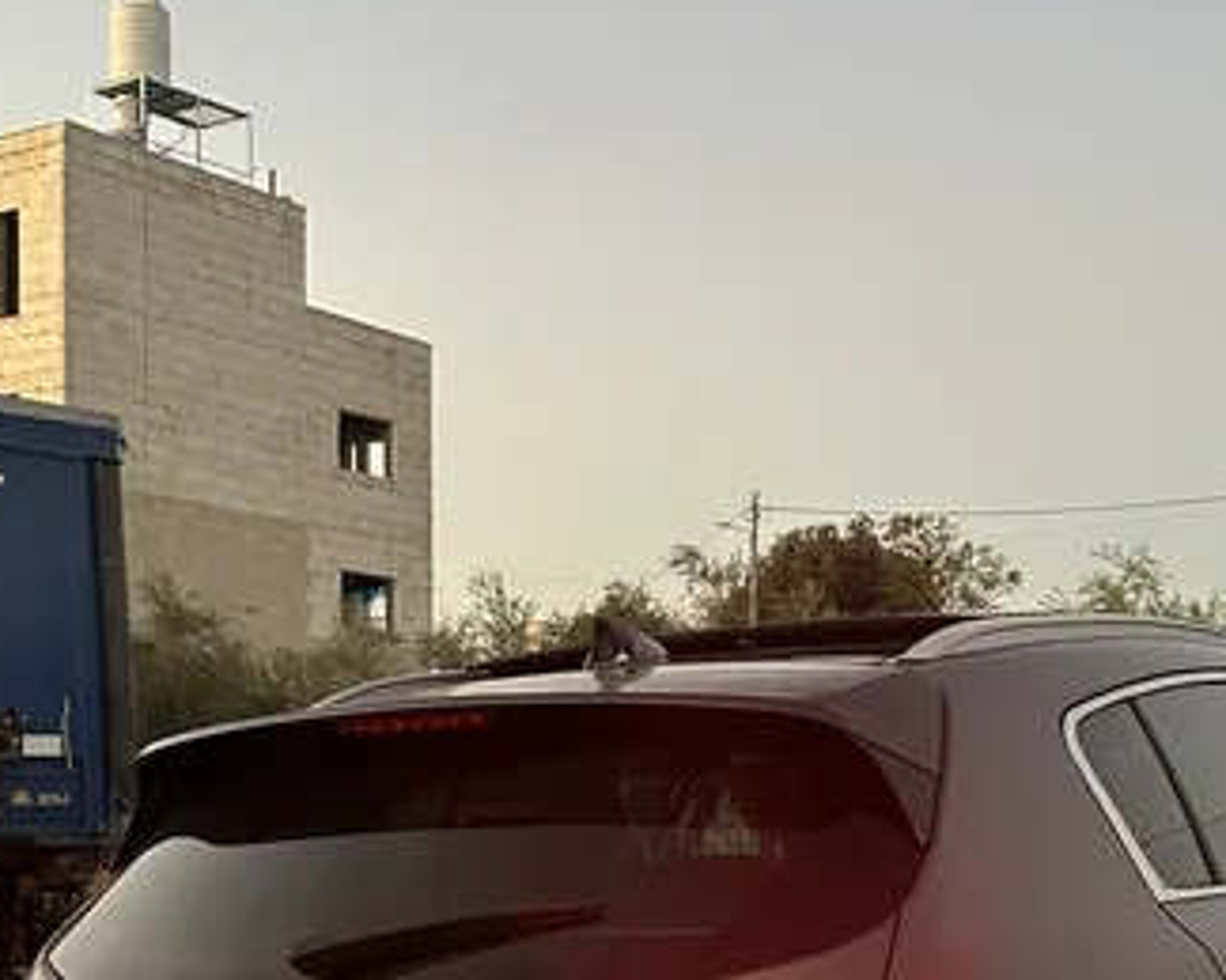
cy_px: 859
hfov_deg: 35.6
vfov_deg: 28.2
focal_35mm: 52
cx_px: 844
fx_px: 1886
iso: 500
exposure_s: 1/55
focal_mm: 6.86
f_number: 1.78
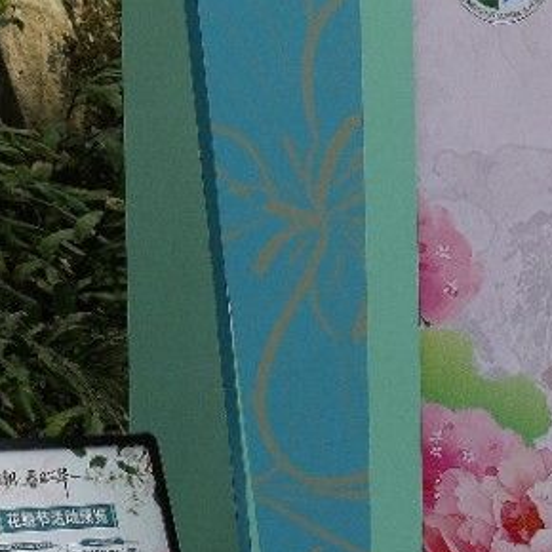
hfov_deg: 5.8
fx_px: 5322
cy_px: 245
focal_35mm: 295
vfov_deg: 5.9
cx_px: 1134
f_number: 6.3
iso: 100
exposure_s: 1/400
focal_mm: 72
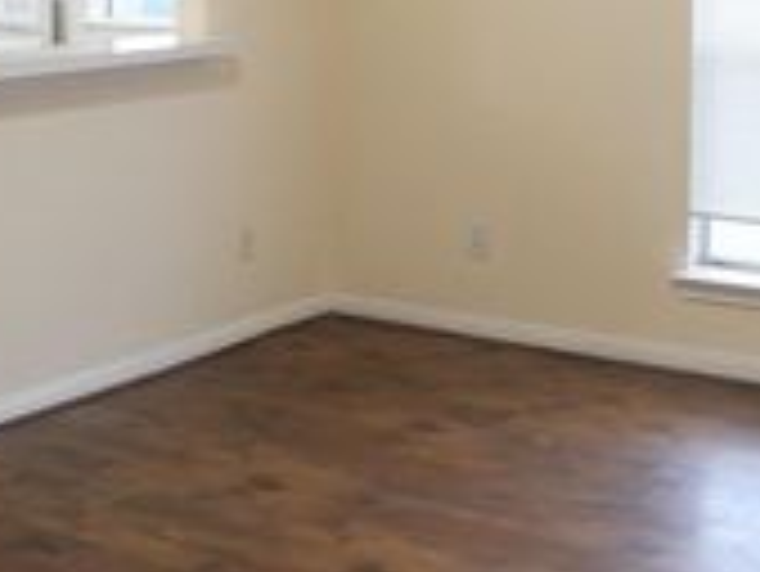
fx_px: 1560
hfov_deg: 27.4
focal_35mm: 71
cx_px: 337
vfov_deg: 20.4
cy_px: 83
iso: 1000
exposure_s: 1/60
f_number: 3.5
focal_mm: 12
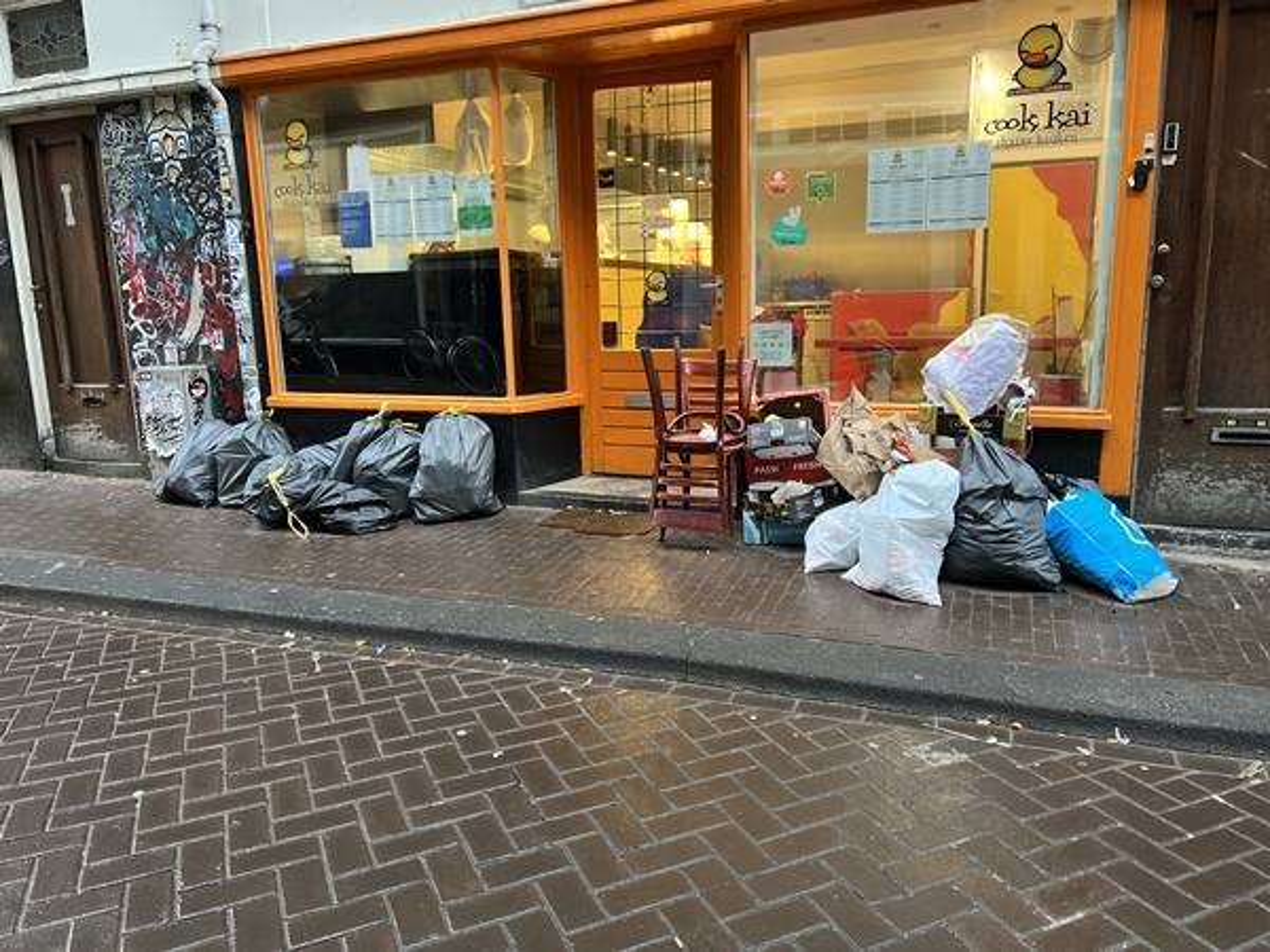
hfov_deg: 67.3
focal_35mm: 26
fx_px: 954
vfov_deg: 53.1
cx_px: 635
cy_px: 476
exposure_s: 1/50
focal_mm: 5.7
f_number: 1.5
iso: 400
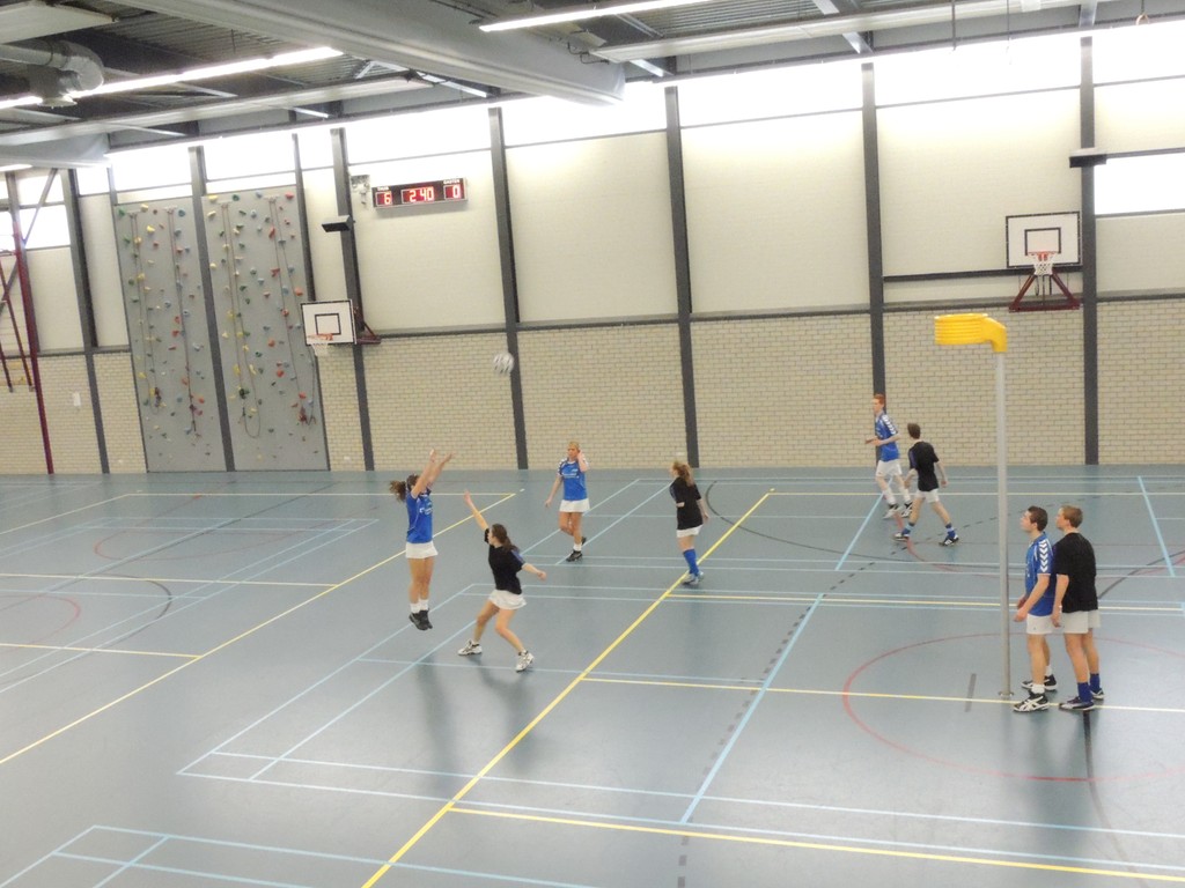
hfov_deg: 52.6
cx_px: 592
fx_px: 1198
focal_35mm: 35
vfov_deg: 40.7
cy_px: 444
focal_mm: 6.2
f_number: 6.4
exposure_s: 1/100
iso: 3200
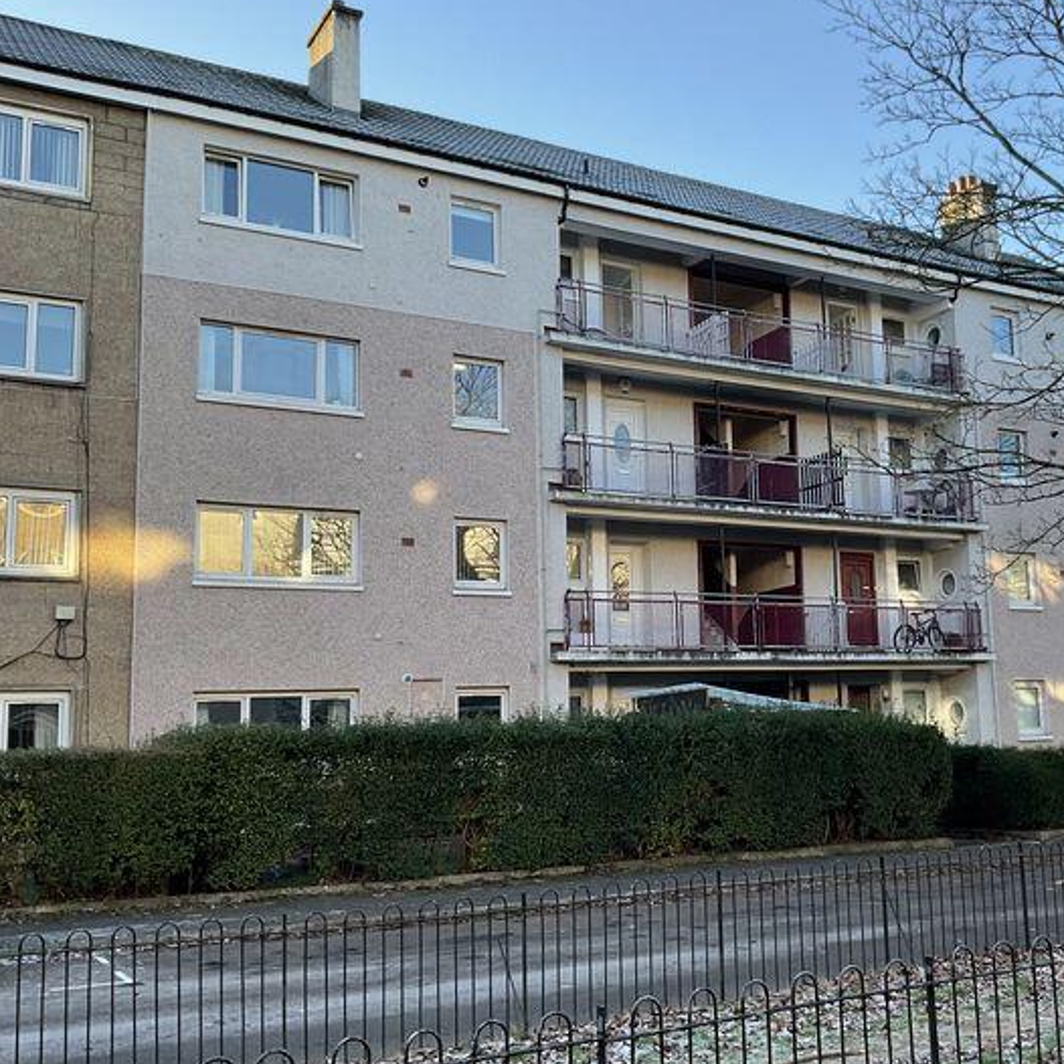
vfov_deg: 42.8
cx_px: 759
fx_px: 1356
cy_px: 544
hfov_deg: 41.9
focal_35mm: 39
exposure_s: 1/165
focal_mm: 3
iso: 16
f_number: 1.8
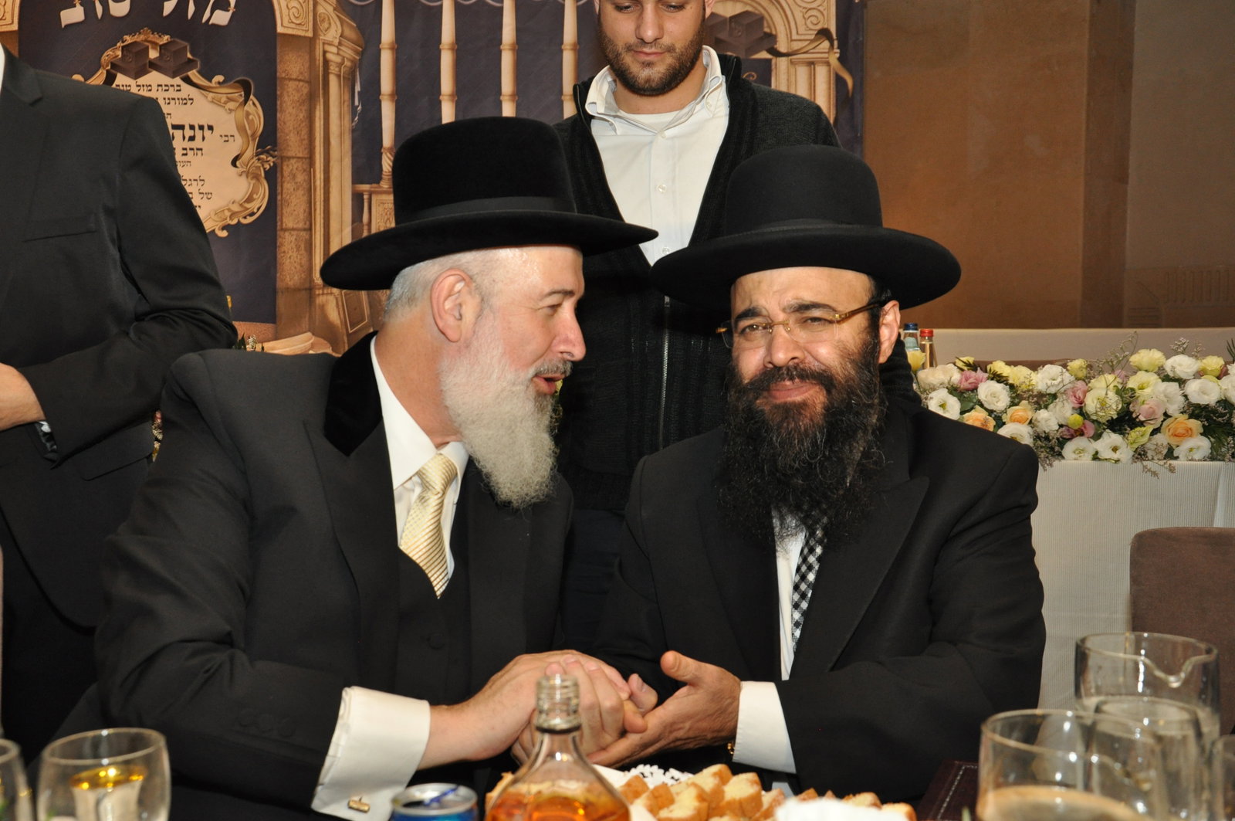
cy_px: 410
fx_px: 1439
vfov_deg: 31.8
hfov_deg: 46.4
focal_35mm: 42
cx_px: 618
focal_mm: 28
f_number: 6.3
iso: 800
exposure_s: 1/80
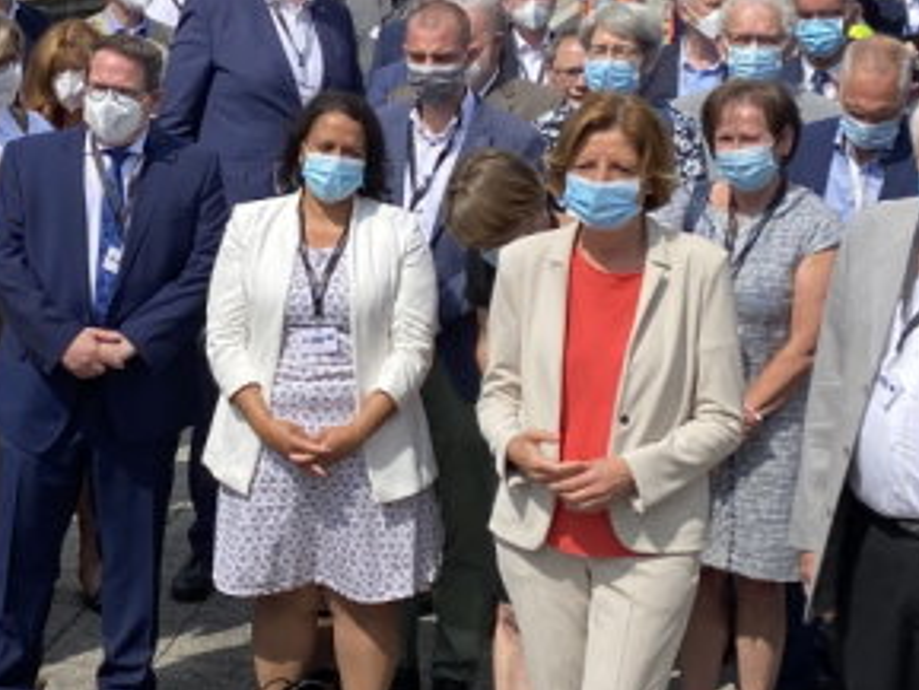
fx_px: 2311
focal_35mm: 87
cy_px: 105
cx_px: 242
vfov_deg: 16.8
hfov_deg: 22.3
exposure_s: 1/3205
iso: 32
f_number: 1.8
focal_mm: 4.25
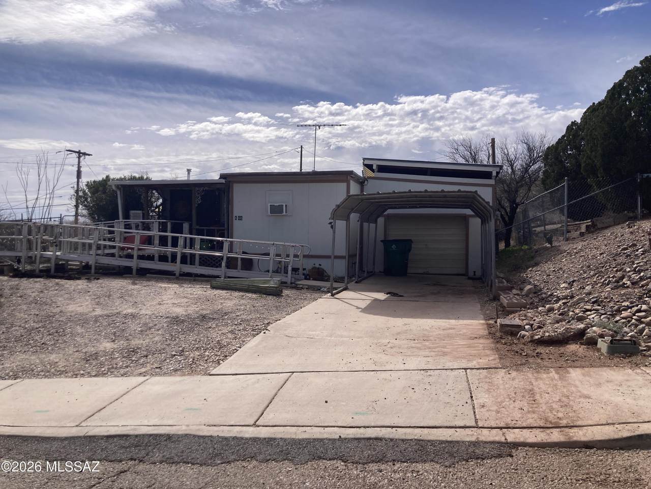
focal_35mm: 28
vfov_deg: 49.7
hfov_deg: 63.4
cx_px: 326
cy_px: 244
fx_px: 527
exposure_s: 1/5348
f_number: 1.8
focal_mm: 3.99
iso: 20
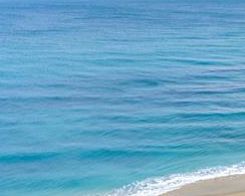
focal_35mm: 63
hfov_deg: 27.6
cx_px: 265
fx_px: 457
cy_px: -7
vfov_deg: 23.1
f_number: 8
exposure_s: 1/160
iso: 125
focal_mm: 16
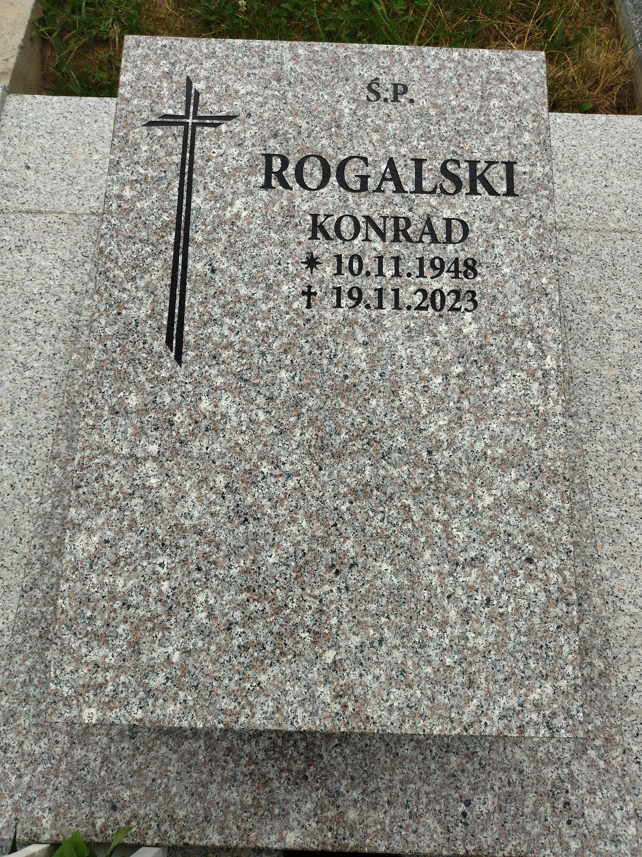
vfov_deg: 65.3
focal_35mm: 27
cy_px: 428
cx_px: 321
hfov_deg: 51.4
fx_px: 668
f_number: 1.79
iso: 99
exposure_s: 1/860
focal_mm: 4.74
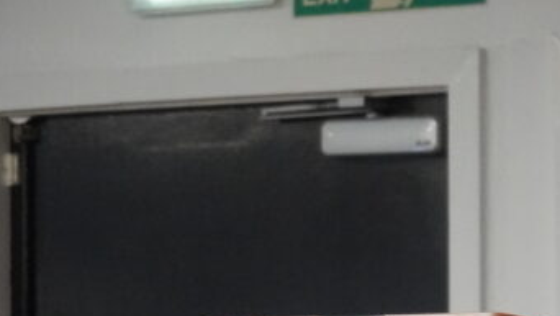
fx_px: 3492
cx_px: 748
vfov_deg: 5.2
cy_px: 217
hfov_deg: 9.0
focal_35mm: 235
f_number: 5.6
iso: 6400
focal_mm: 50
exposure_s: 1/125
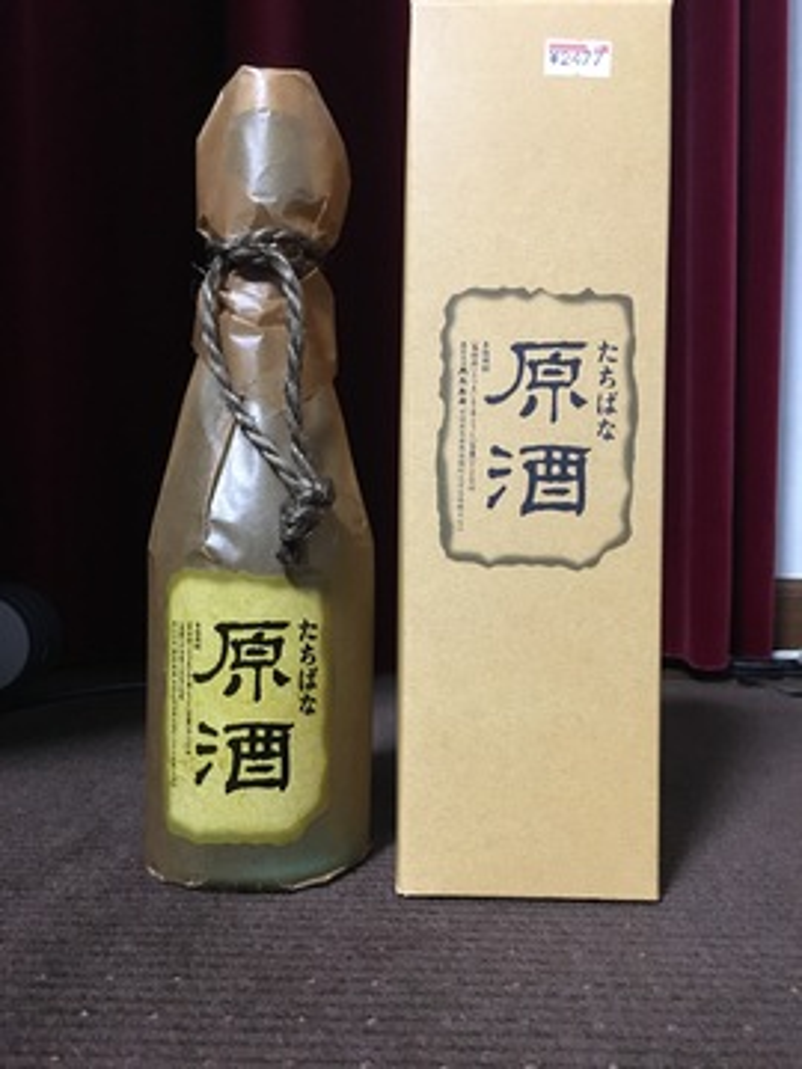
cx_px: 401
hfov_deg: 48.2
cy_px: 534
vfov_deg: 61.7
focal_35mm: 29
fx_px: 896
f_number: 2.2
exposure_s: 1/15
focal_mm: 4.15
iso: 250
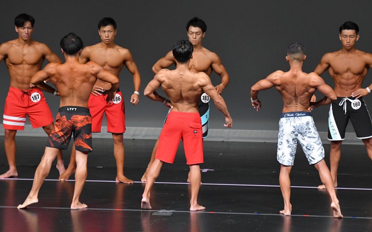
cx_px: 186
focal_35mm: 307
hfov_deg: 6.8
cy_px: 110
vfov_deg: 4.3
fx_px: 3112
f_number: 5.6
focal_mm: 200
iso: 4000
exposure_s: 1/400
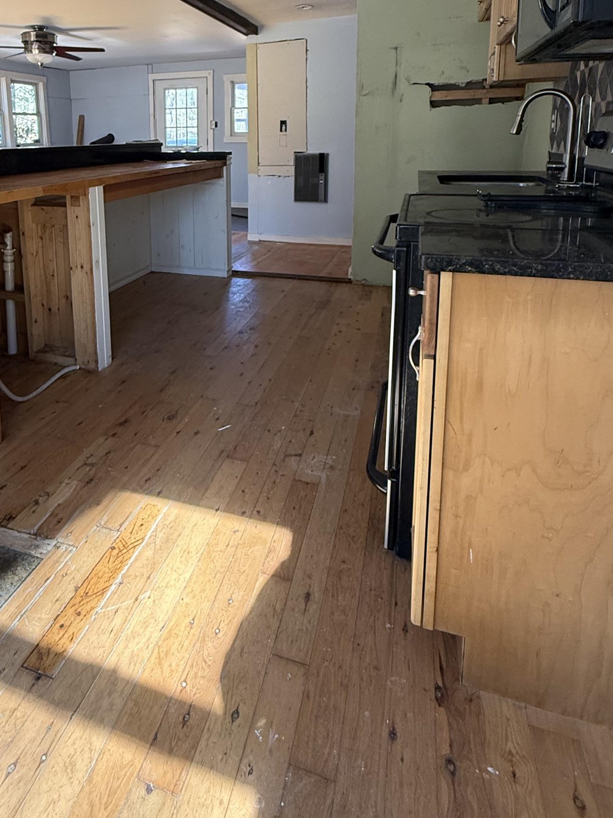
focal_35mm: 24
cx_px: 195
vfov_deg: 68.2
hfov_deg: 55.4
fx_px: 567
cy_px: 234
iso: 250
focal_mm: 2.22
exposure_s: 1/99
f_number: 2.2
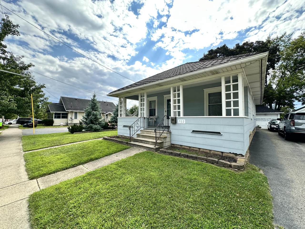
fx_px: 123
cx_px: 152
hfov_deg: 102.1
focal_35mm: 14
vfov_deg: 85.7
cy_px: 114
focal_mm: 2.22
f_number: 2.2
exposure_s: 1/707
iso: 40
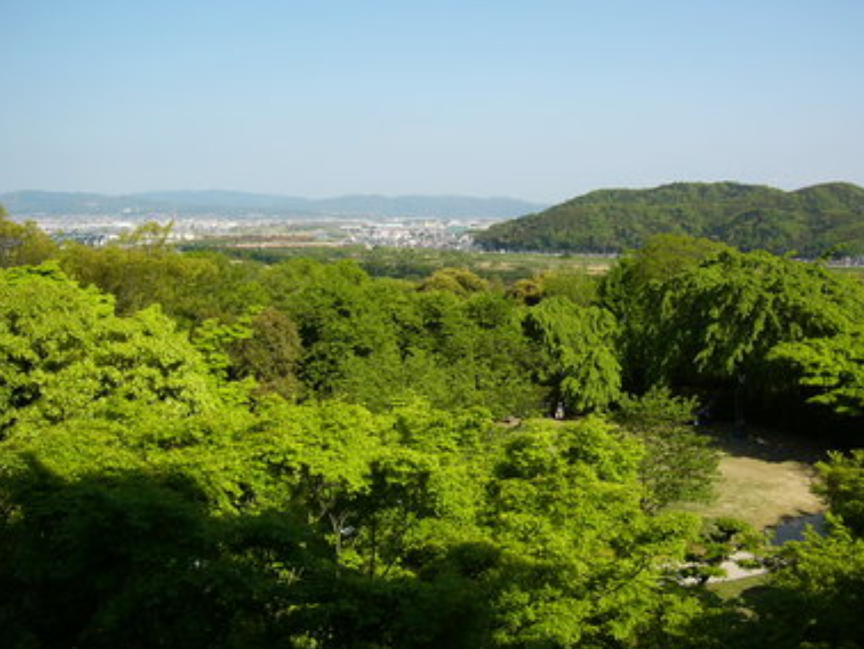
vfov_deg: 38.7
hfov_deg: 50.1
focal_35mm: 37
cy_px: 313
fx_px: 924
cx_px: 453
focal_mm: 5.8
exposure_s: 1/100
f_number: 8
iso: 50
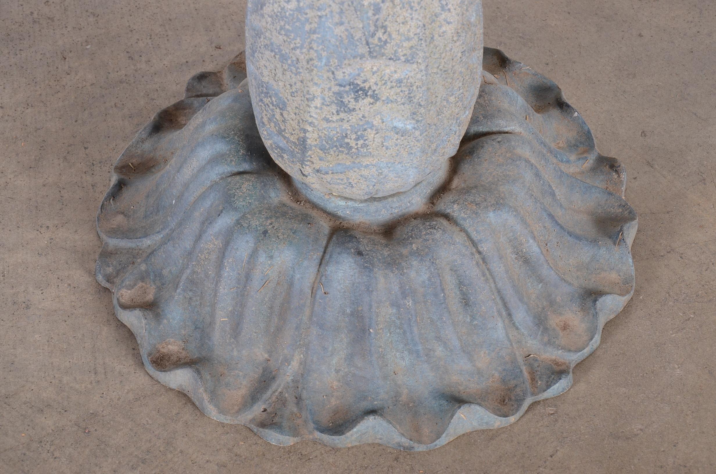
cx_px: 358
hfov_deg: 22.0
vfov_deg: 14.6
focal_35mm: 93
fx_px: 1846
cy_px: 237
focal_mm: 62
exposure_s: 1/125
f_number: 10
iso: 125
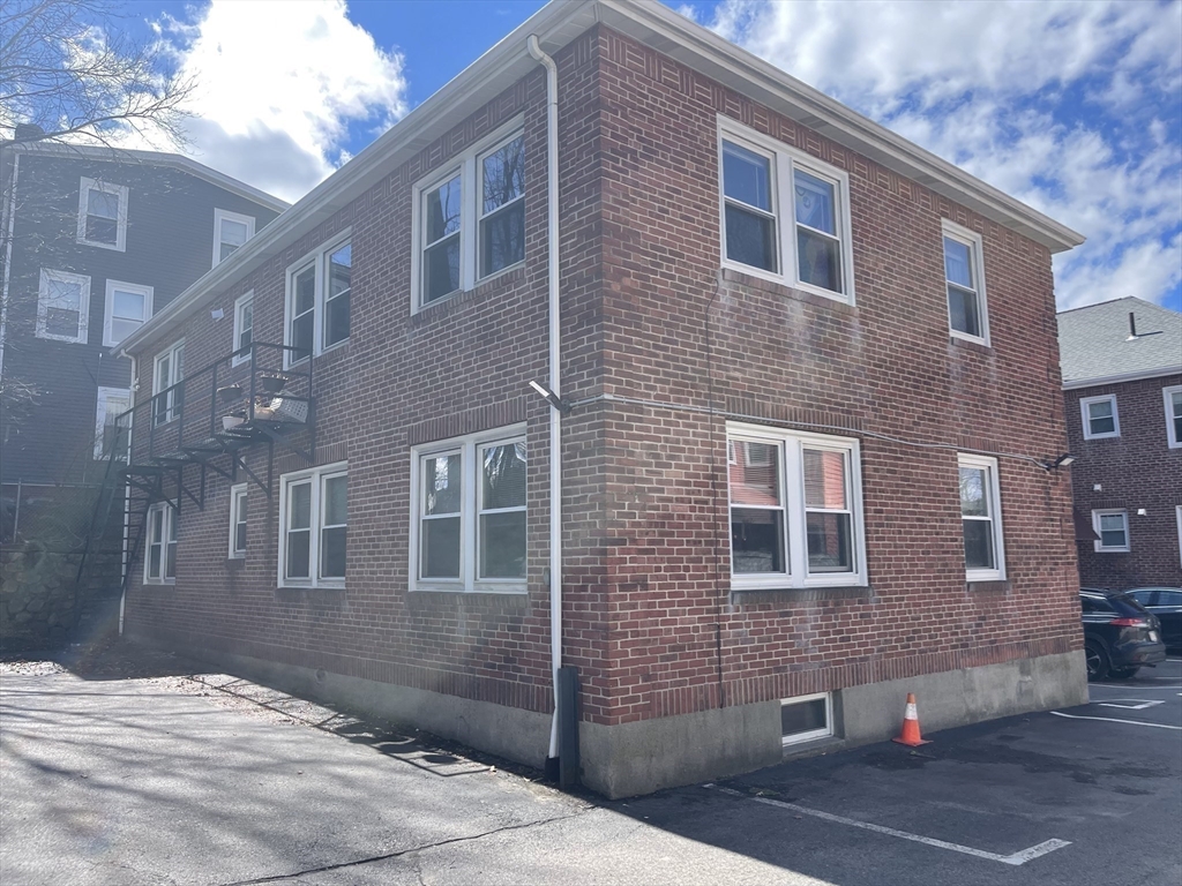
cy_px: 443
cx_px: 591
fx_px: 854
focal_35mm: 25
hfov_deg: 69.4
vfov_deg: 54.9
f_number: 1.6
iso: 32
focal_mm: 5.1
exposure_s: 1/1575
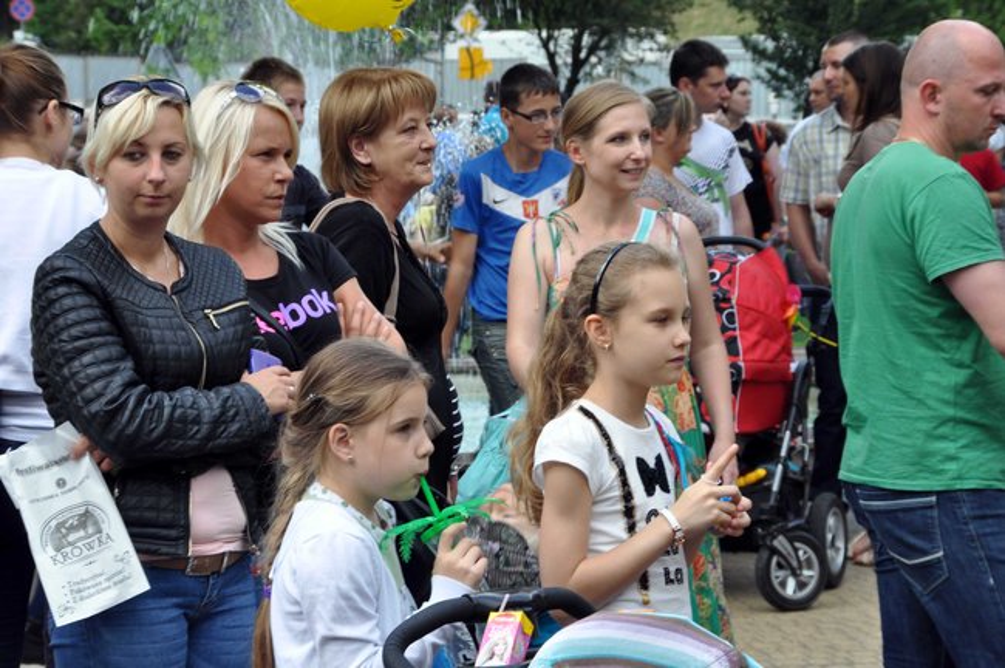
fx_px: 3347
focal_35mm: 120
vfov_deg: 11.4
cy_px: 334
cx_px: 502
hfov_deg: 17.1
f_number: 13
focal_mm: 80
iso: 400
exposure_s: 1/80
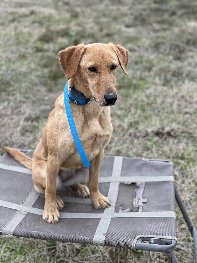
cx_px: 98
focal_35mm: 52
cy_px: 132
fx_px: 395
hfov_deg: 28.0
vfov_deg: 36.8
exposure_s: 1/122
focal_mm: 6
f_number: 2
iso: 25
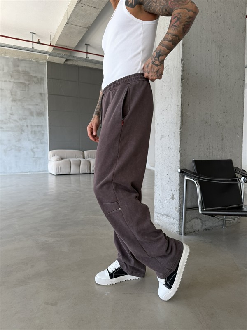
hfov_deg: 56.8
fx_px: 228
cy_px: 165
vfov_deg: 71.6
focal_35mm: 24
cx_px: 124
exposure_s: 1/140
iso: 100
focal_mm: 6.76
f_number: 1.78
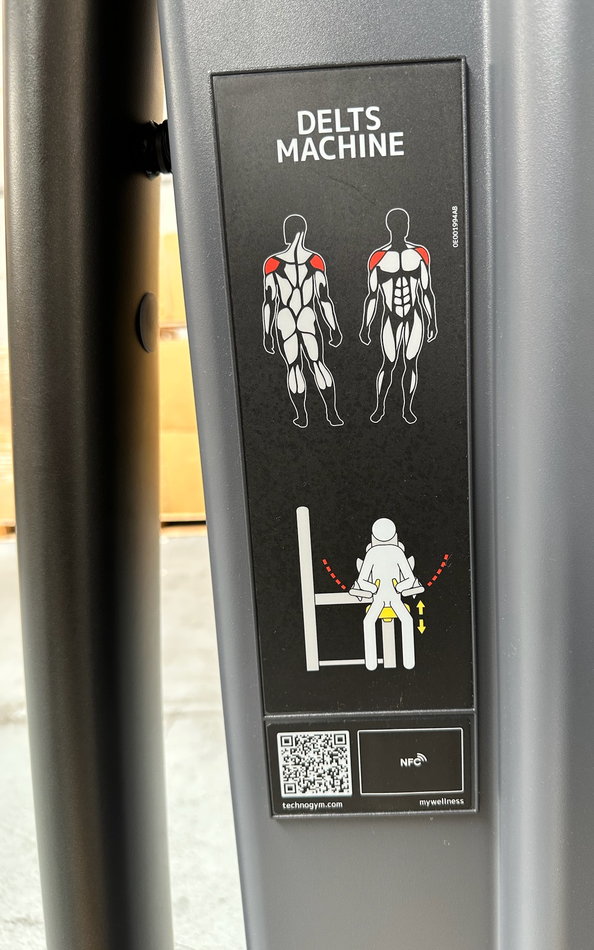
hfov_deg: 47.3
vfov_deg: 70.4
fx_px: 674
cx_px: 353
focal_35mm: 26
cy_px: 475
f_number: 1.78
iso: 125
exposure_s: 1/50
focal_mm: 6.86
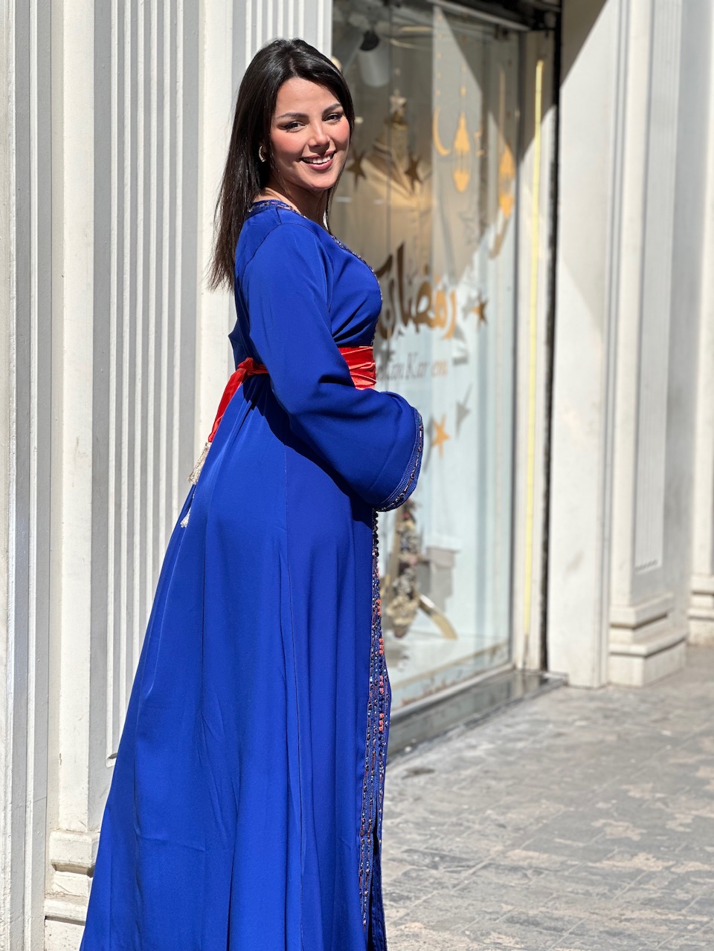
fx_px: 2118
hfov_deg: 19.1
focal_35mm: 77
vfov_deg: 25.3
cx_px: 357
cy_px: 476
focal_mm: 9
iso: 32
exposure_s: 1/889
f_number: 2.8
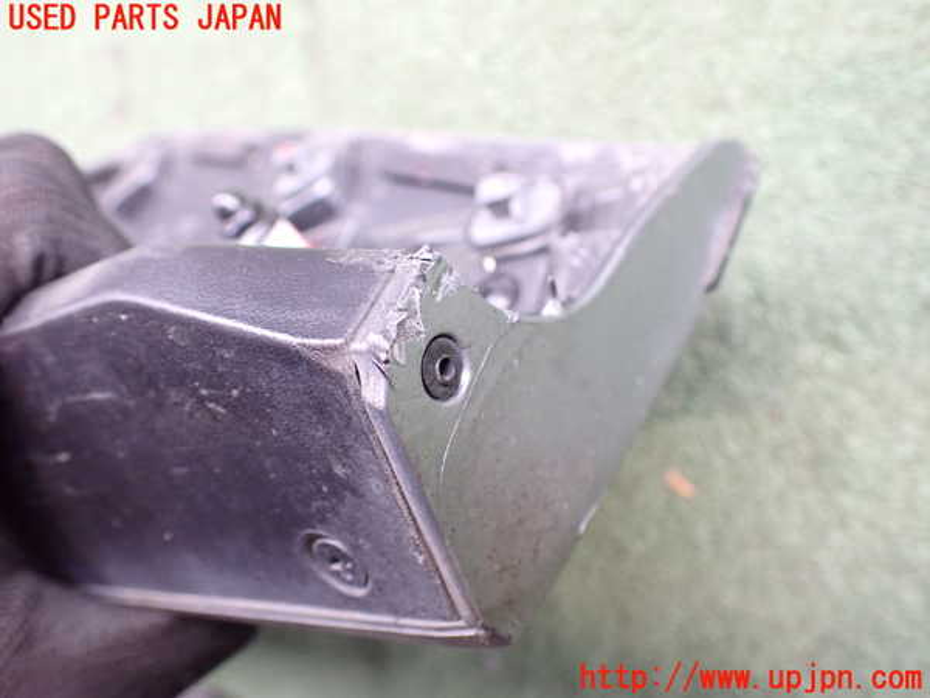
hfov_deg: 60.0
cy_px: 349
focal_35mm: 30
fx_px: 806
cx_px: 465
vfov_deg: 46.8
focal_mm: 5.4
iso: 800
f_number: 2.3
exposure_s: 1/100
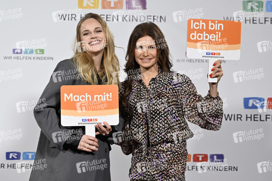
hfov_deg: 26.0
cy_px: 90
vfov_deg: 17.5
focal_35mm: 78
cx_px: 136
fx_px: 589
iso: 1600
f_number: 4
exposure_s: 1/320
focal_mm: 78
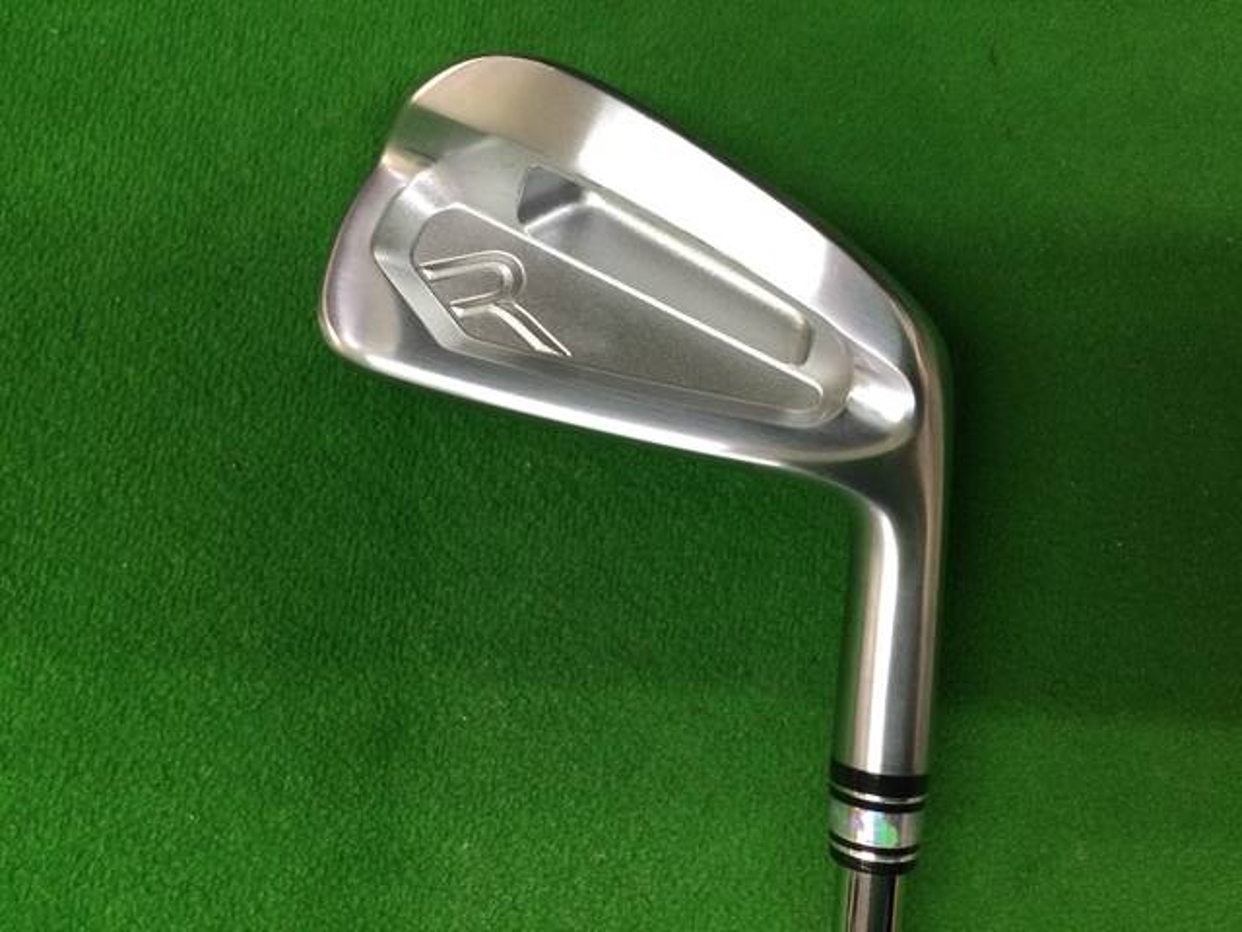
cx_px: 621
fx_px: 1112
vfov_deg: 45.4
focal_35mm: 31
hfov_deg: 58.4
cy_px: 466
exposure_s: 1/30
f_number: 2.4
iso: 80
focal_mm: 3.3
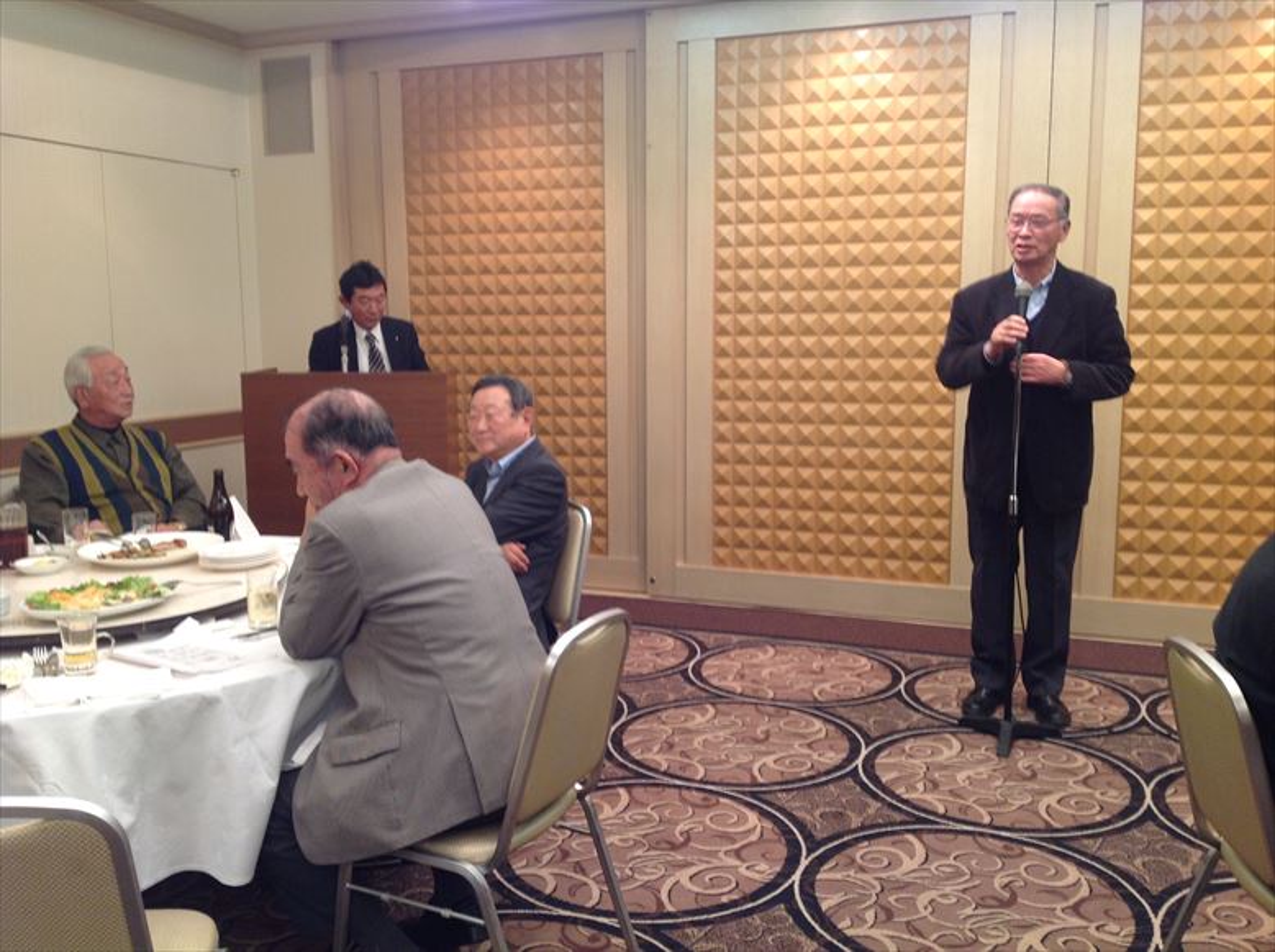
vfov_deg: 40.6
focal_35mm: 35
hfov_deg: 52.7
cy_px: 476
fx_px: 1287
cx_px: 638
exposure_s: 1/15
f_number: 2.4
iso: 64
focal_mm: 4.28
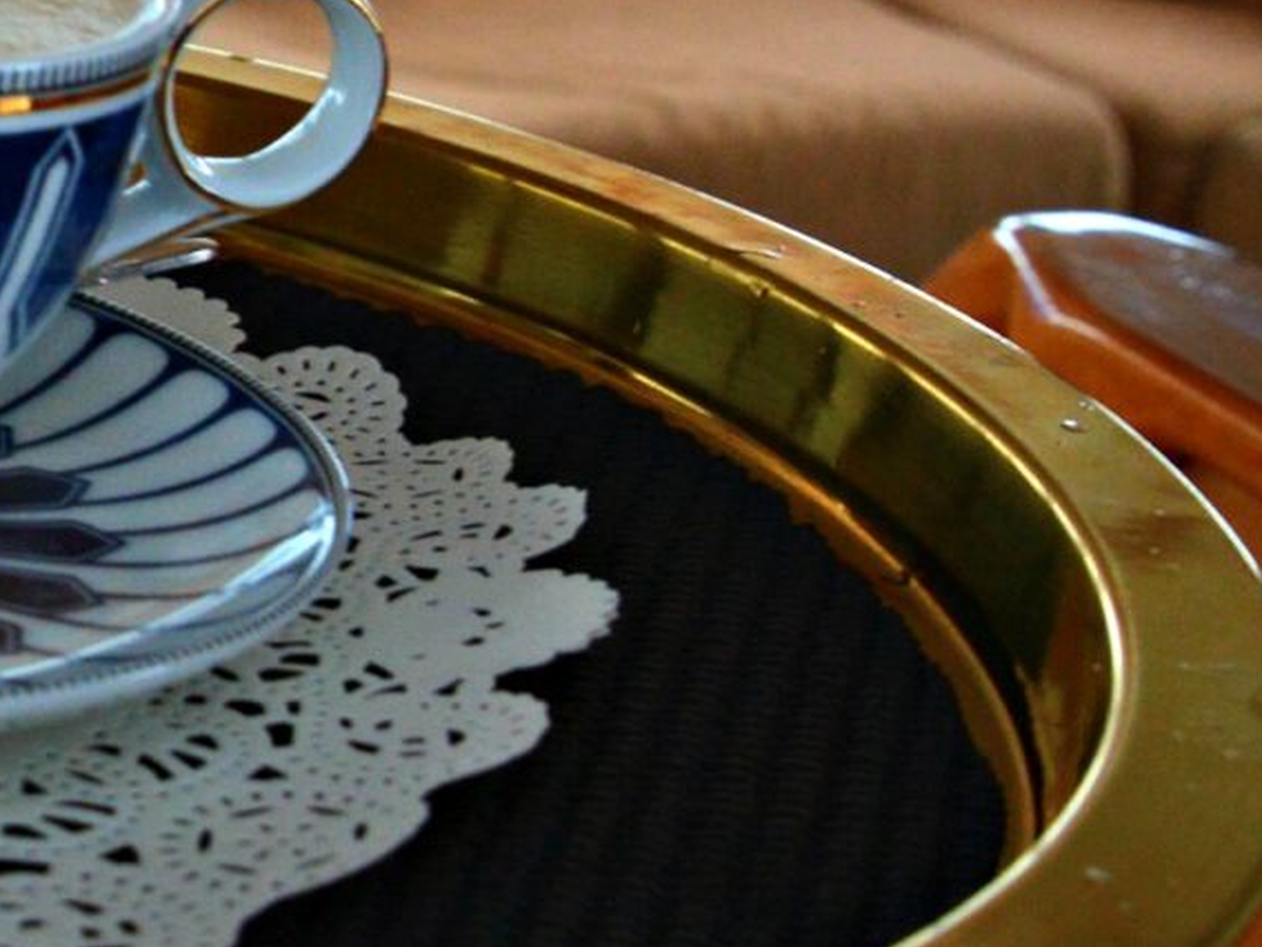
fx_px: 3792
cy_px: -157
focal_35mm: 104
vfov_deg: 13.9
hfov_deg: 17.7
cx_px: -380
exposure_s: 1/90
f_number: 4.8
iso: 400
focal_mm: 16
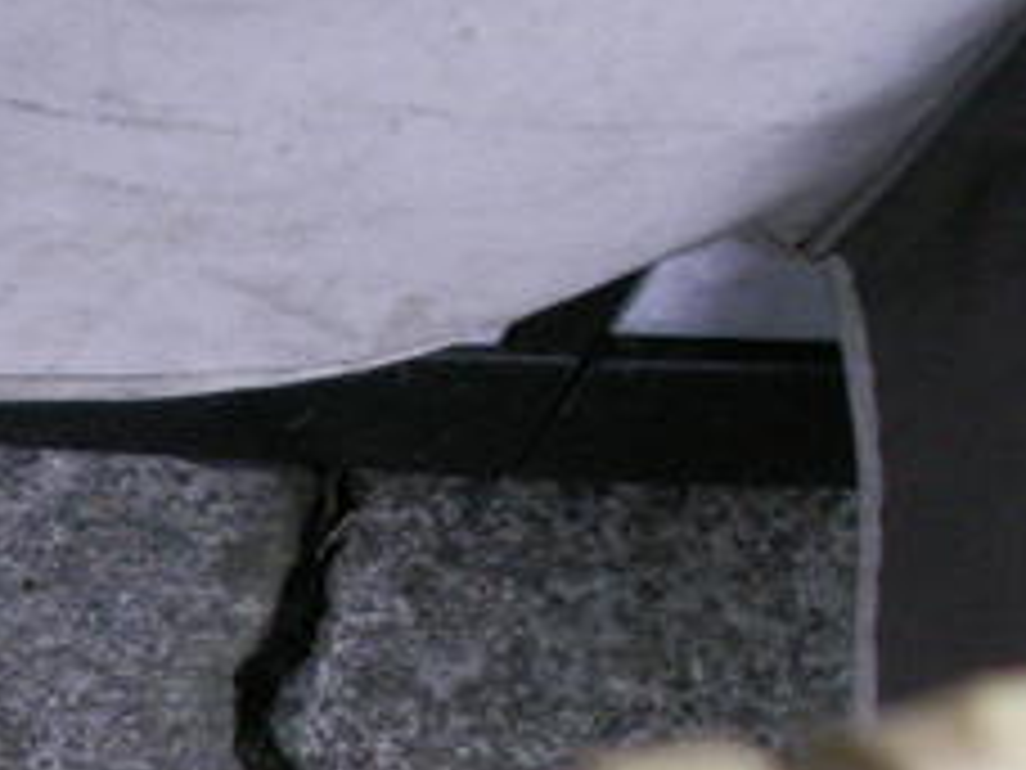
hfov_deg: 13.7
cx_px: -333
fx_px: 4090
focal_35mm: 138
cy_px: 1042
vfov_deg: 10.5
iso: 160
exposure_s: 1/30
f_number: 2.8
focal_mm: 5.86
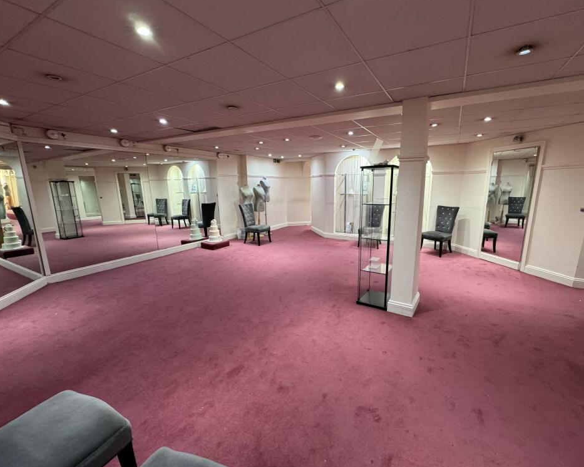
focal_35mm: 15
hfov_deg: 96.6
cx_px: 314
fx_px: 259
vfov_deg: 84.0
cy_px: 236
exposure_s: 1/50
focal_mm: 2.22
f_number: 2.2
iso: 320
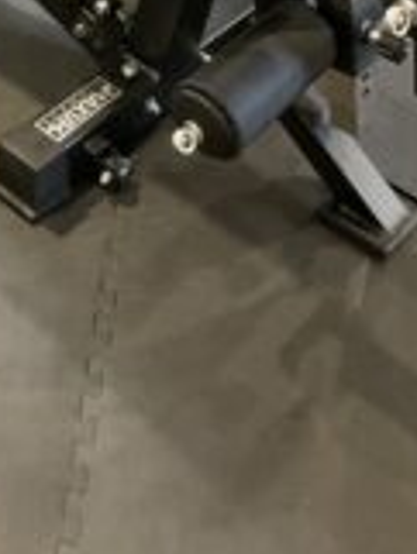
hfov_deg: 16.4
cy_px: -203
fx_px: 1444
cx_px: 212
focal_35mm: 90
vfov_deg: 19.7
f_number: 1.8
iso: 320
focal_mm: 3
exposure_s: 1/30
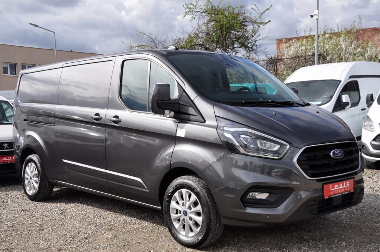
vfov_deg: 29.8
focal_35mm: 45
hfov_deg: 43.7
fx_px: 474
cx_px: 190
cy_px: 126
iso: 500
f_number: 9
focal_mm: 30
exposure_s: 1/320
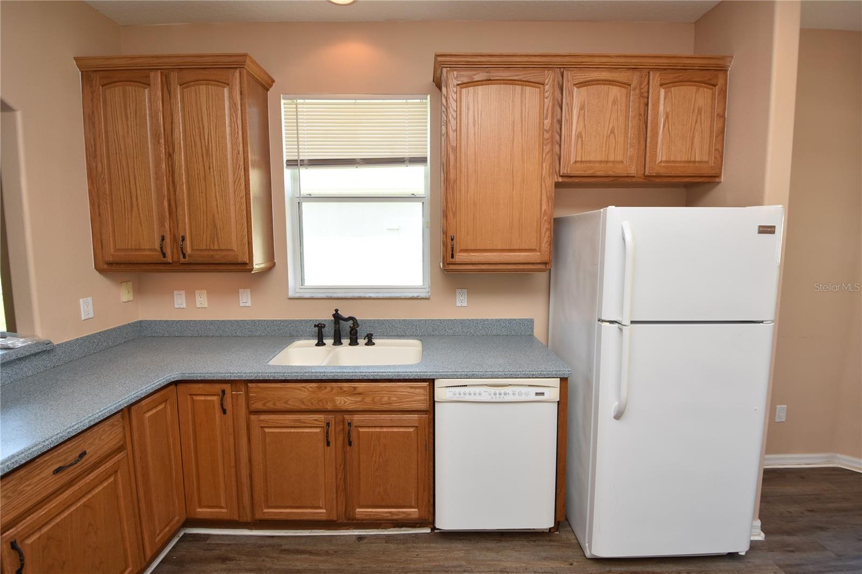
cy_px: 287
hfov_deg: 100.4
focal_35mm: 15
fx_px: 359
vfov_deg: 77.3
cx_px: 431
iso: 200
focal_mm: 10
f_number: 4.5
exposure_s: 1/80
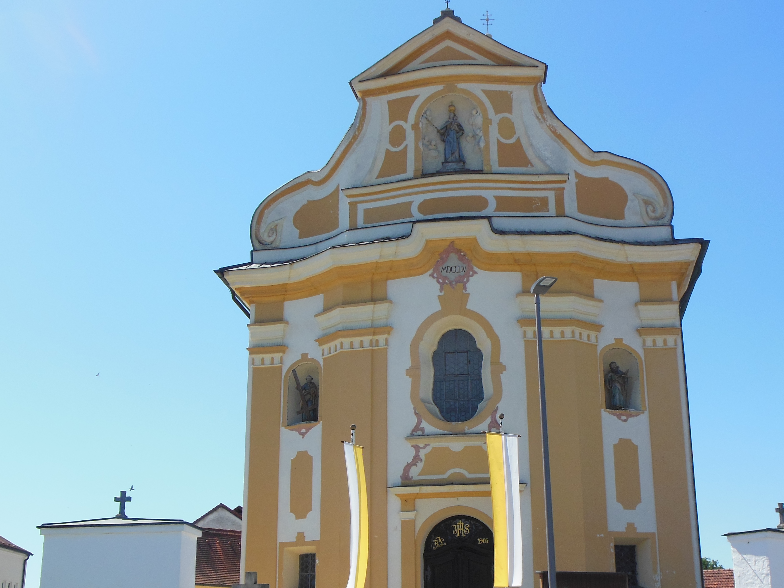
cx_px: 415
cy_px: 376
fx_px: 974
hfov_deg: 43.8
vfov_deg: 33.4
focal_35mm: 43
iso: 125
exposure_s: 1/1500
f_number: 3.3
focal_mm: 5.2
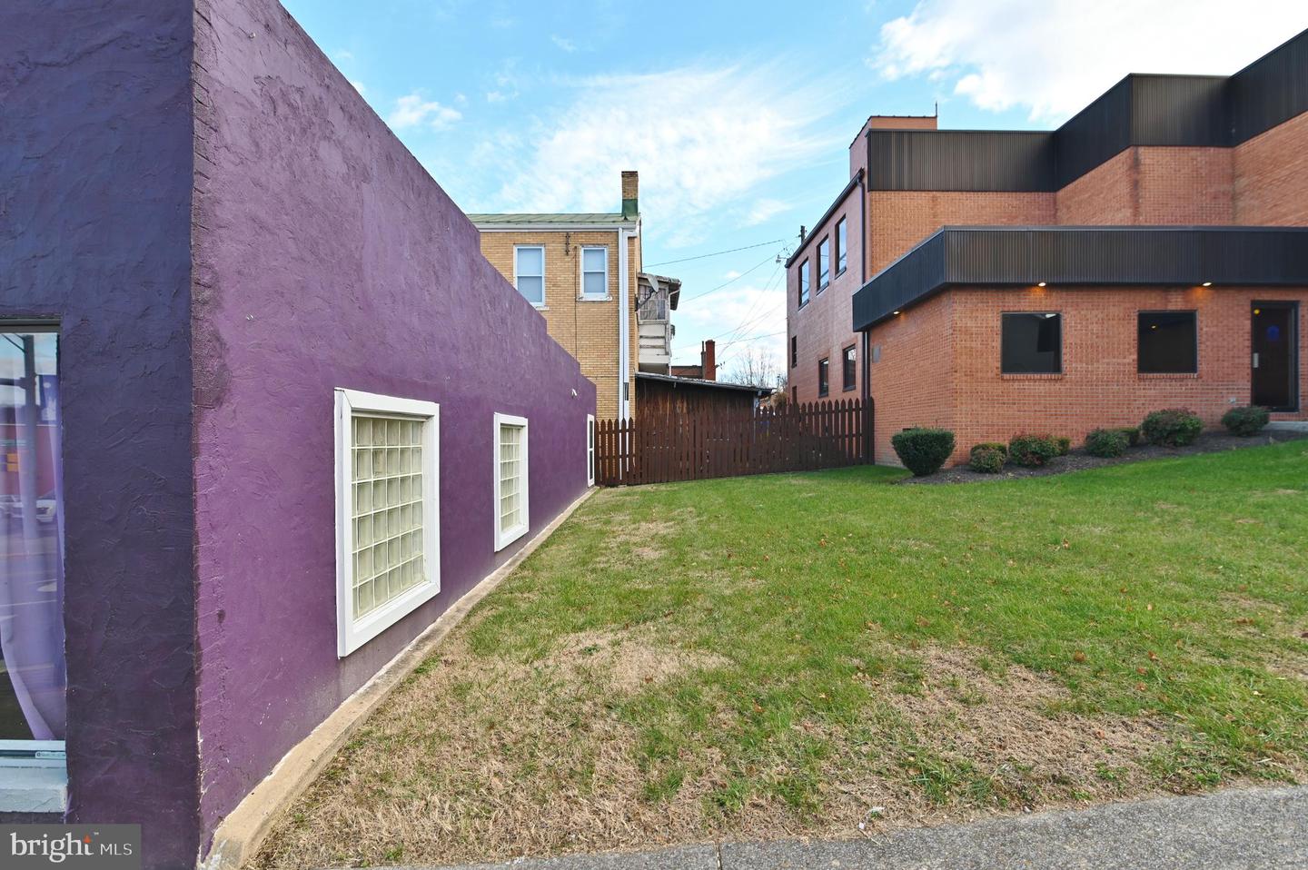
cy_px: 435
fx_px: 617
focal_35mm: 17
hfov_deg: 93.3
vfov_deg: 70.4
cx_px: 654
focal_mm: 17
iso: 180
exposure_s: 1/250
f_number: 5.6
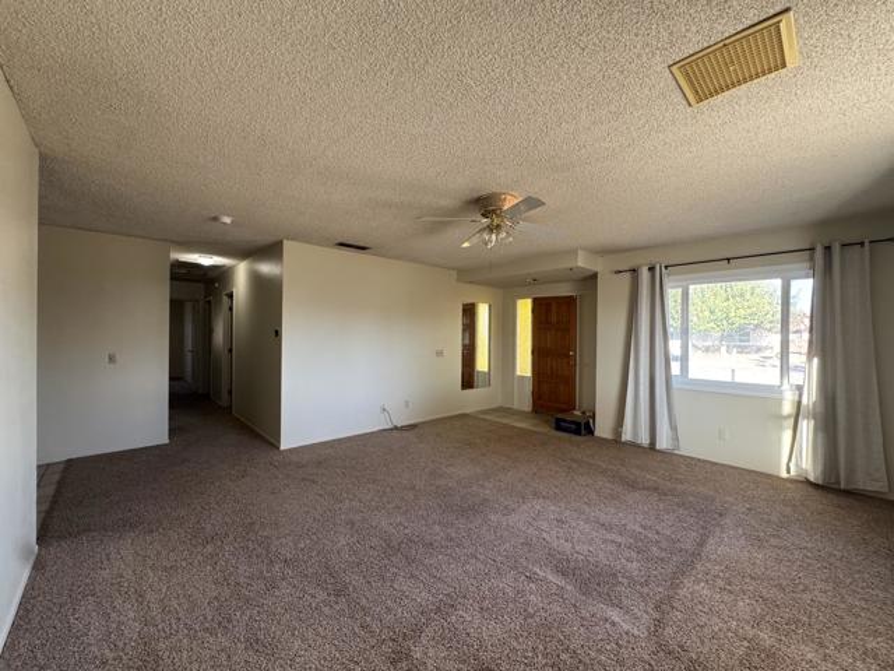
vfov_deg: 85.7
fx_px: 362
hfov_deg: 102.1
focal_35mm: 14
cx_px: 447
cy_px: 336
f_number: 2.2
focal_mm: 2.22
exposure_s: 1/120
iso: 250
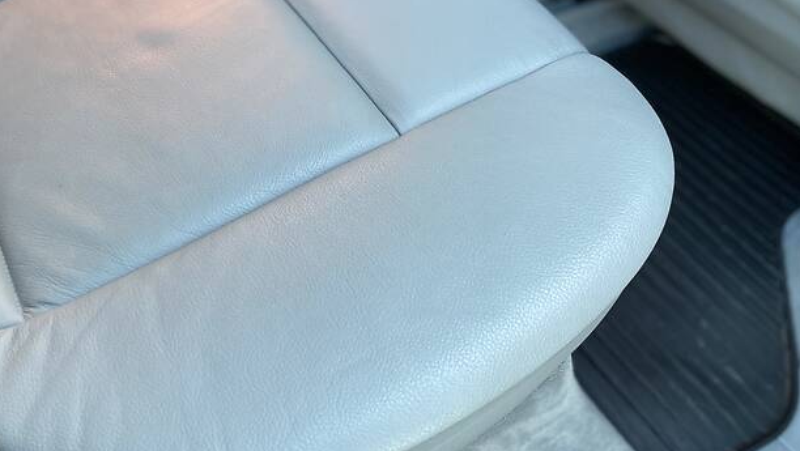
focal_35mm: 37
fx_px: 785
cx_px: 306
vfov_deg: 31.8
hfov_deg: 53.5
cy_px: 157
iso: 125
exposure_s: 1/112
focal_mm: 4.2
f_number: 1.8
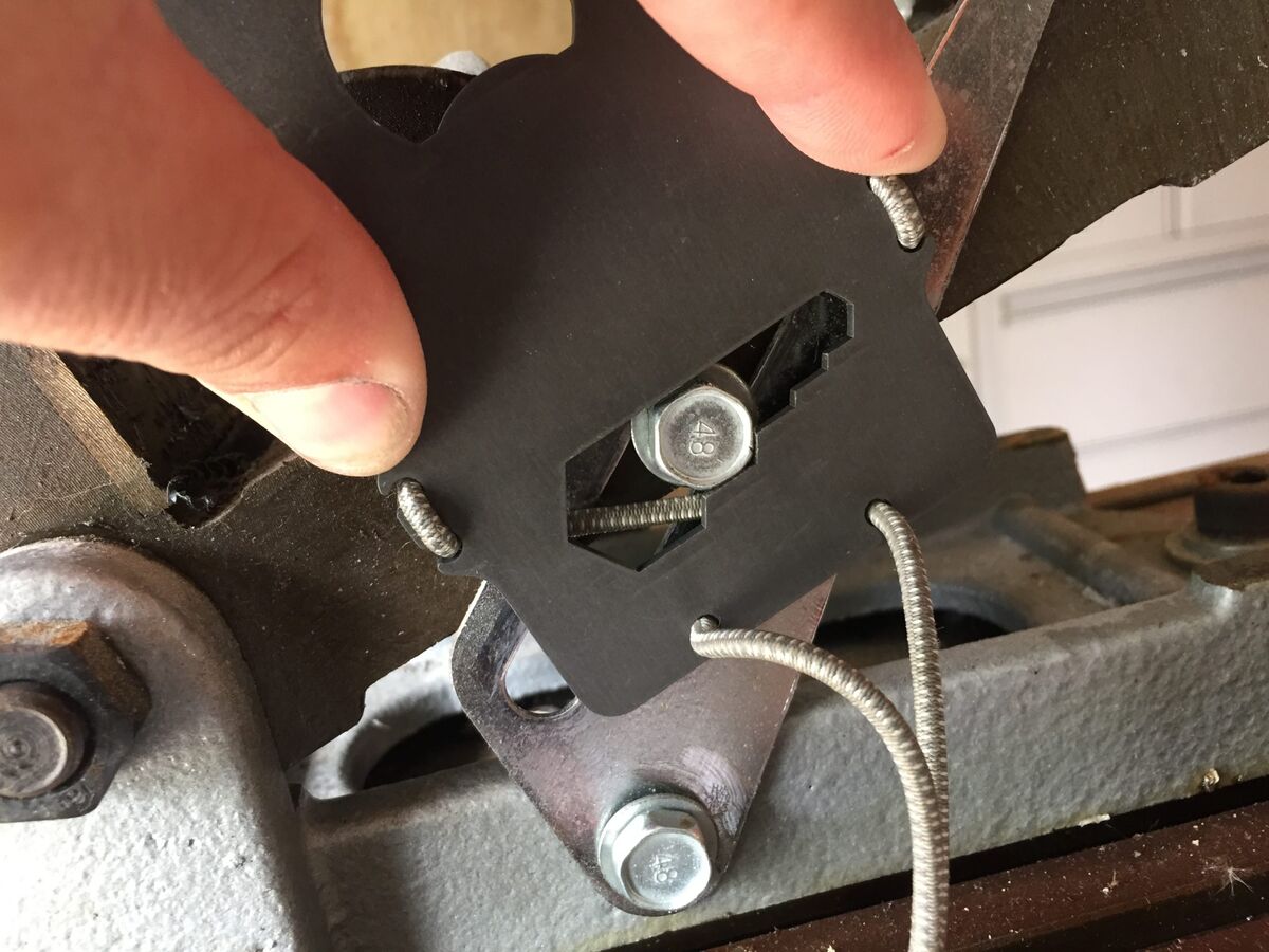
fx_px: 1063
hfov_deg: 61.7
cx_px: 634
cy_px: 476
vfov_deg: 48.2
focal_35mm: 29
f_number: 2.2
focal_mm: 4.15
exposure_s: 1/30
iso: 100
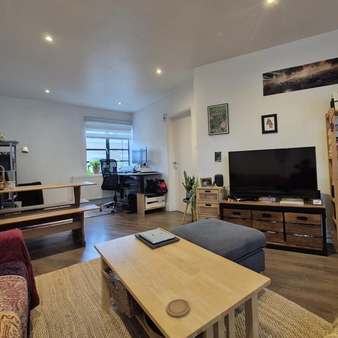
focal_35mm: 17
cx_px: 195
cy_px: 157
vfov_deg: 83.8
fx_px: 188
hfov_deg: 83.4
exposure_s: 1/50
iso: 250
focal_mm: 2.2
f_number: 2.2
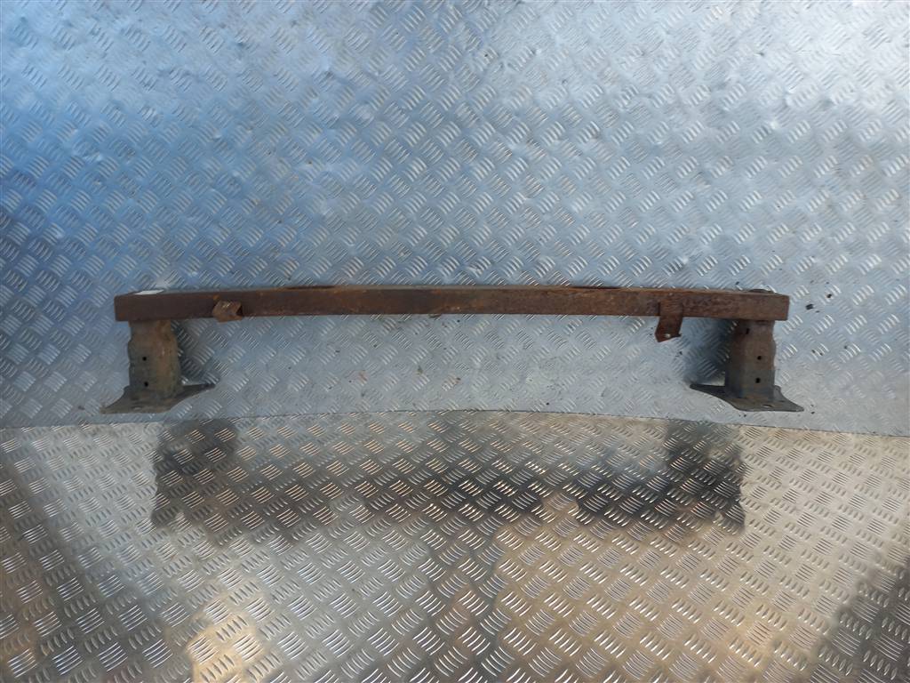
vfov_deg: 54.9
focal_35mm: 25
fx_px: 657
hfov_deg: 69.4
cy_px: 342
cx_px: 455
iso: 25
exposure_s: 1/100
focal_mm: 4.6
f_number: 1.8
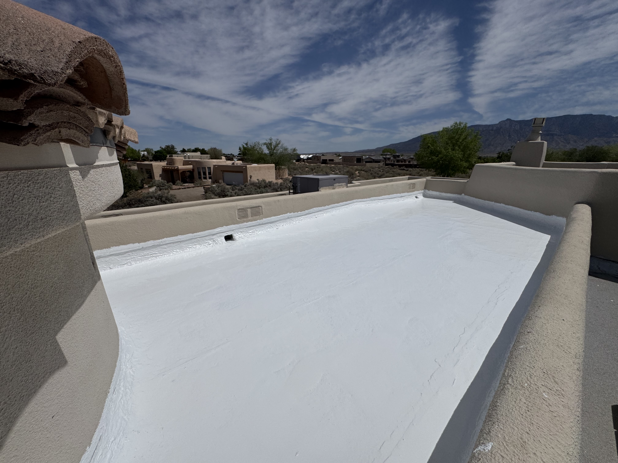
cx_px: 309
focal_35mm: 14
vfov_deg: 85.7
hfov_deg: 102.1
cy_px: 232
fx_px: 250
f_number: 2.2
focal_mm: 2.22
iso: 50
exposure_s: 1/17241
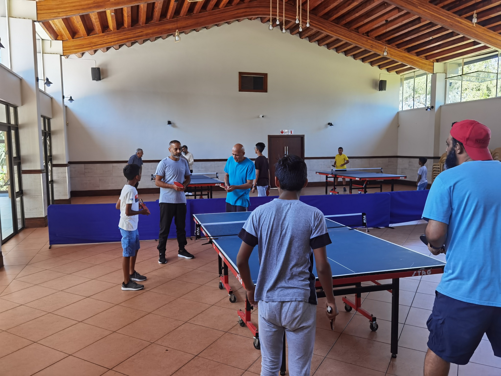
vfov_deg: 51.4
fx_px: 391
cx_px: 250
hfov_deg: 65.3
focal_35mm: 27
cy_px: 188
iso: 50
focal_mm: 6.71
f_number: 1.9
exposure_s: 1/160
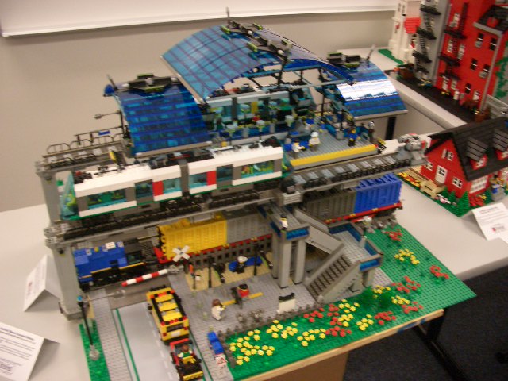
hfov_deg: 52.6
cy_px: 190
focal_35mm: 35
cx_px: 254
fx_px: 514
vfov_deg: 40.7
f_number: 2.6
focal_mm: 5.8
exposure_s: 1/40
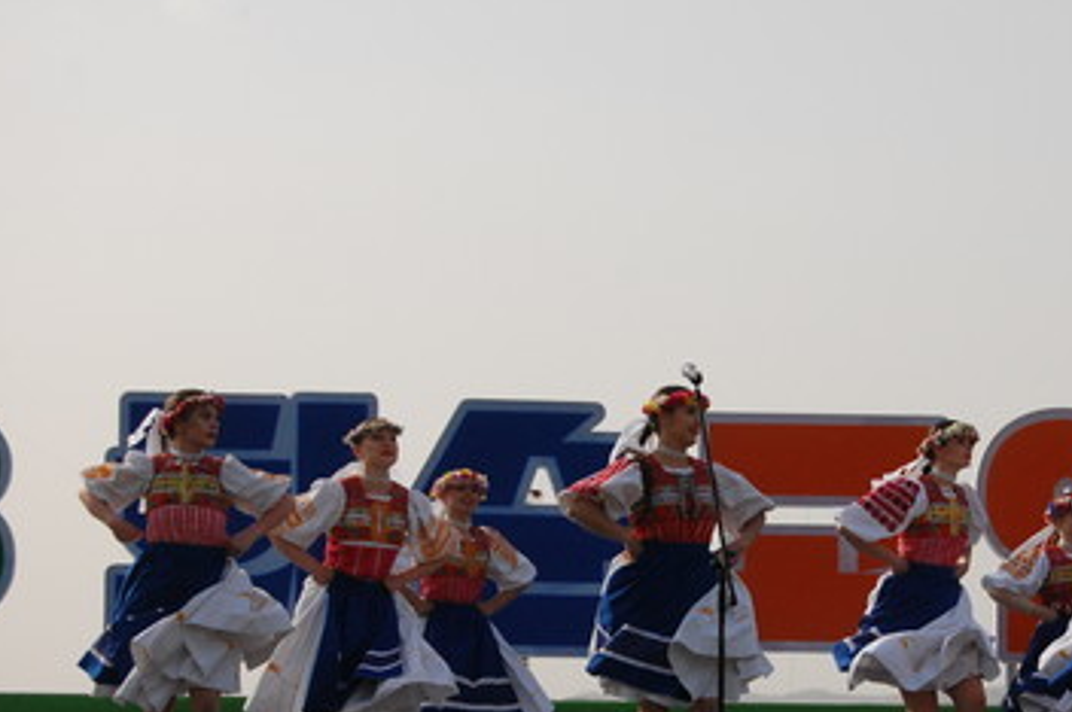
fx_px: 3808
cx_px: 847
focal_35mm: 128
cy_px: 525
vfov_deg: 10.7
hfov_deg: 15.9
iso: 800
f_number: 5.6
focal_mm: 50
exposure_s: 1/3200
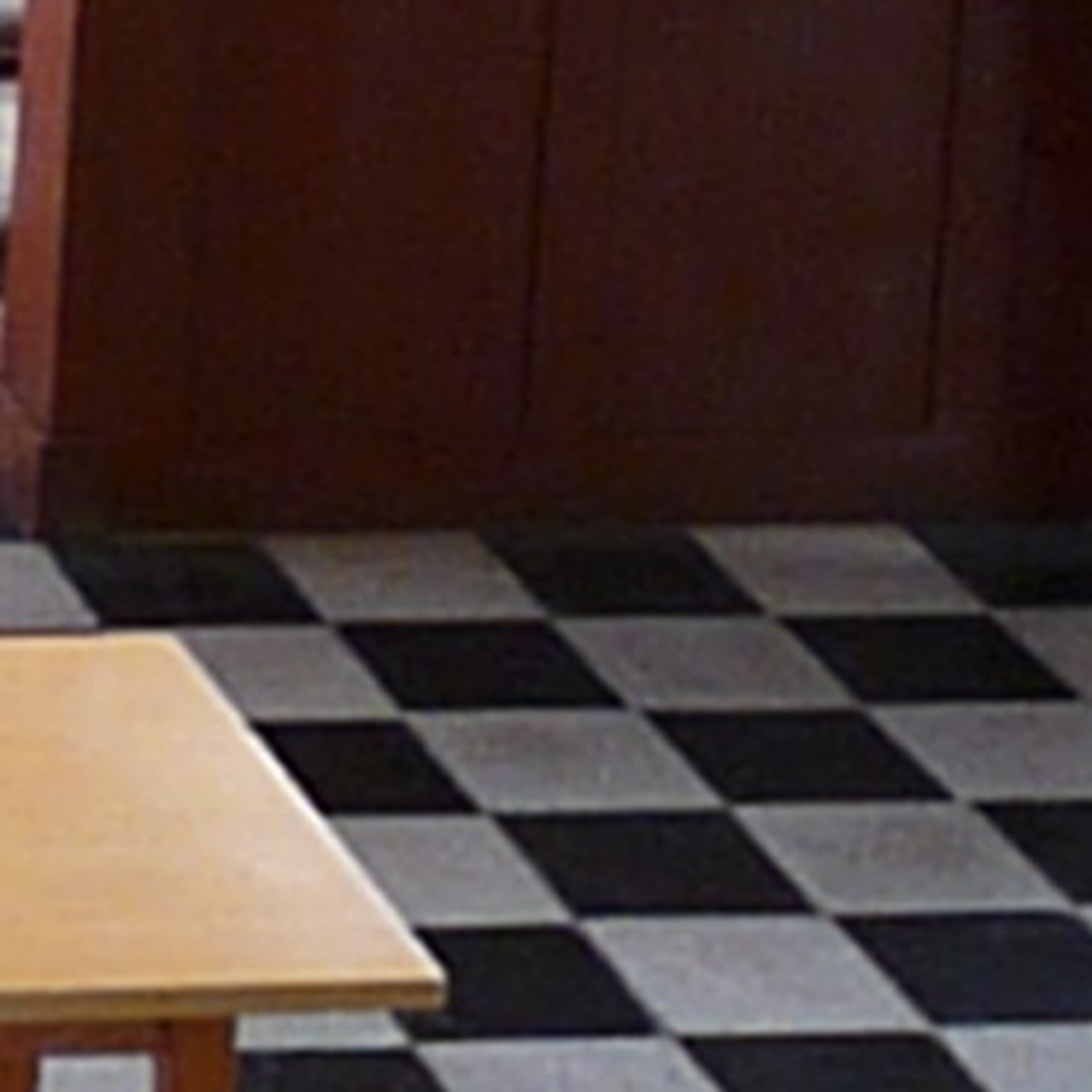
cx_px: -963
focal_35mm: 180
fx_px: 6424
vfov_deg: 9.3
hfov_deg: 9.2
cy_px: -875
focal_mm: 6.5
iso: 800
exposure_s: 1/125
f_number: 3
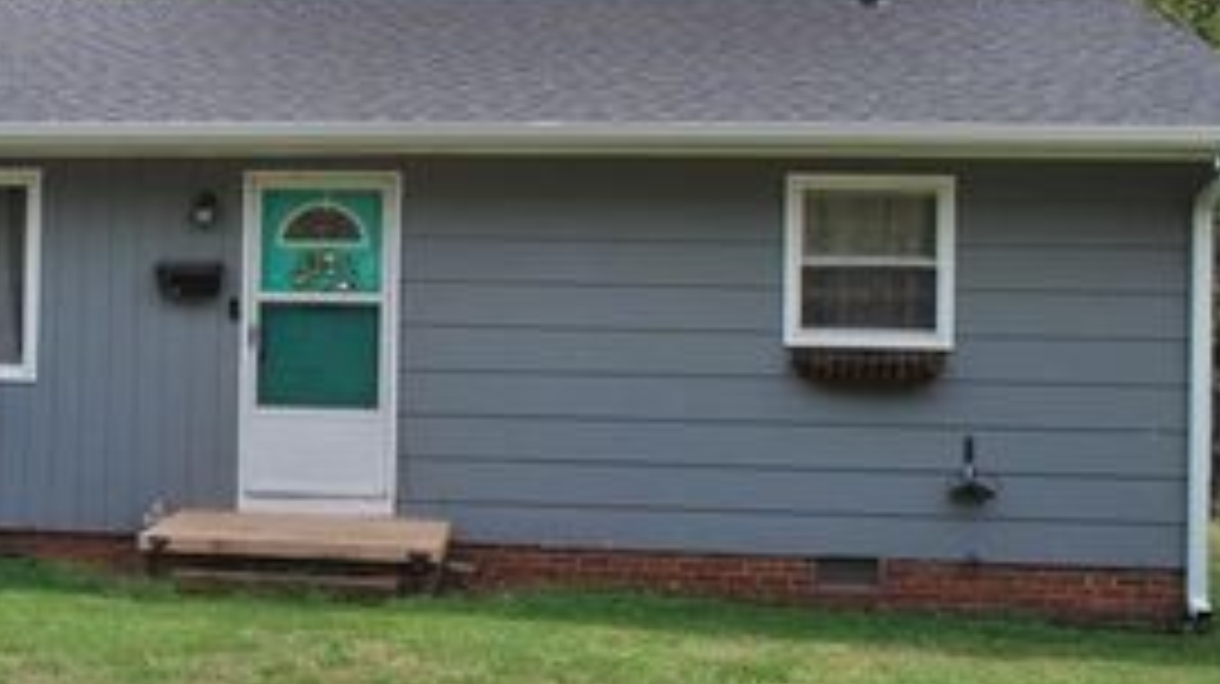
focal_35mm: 58
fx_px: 1875
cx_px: 153
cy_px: 302
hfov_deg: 34.3
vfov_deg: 20.7
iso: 100
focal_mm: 20
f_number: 9
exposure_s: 1/320
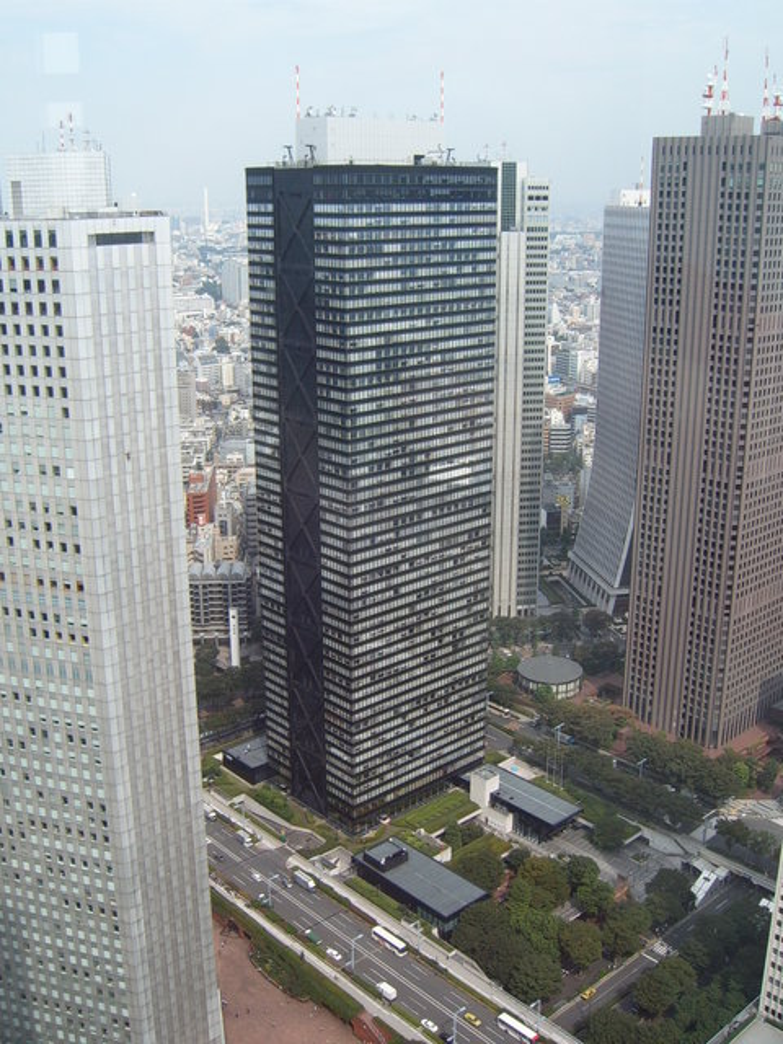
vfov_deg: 50.1
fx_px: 1116
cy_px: 522
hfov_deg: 38.7
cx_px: 392
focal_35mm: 37
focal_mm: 6.2
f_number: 6
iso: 63
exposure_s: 1/125
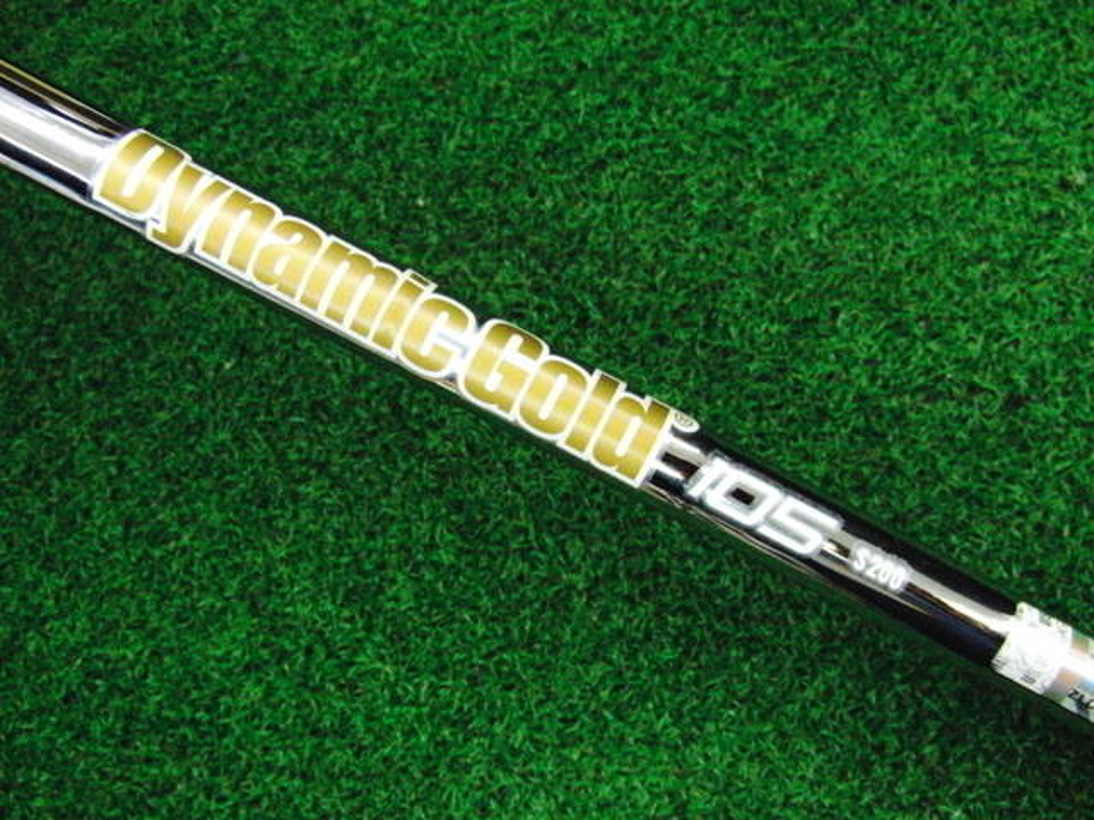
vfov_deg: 38.7
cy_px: 410
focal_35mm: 37
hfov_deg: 50.1
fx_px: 1169
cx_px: 547
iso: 3200
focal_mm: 6.42
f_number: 3.6
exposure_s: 1/320
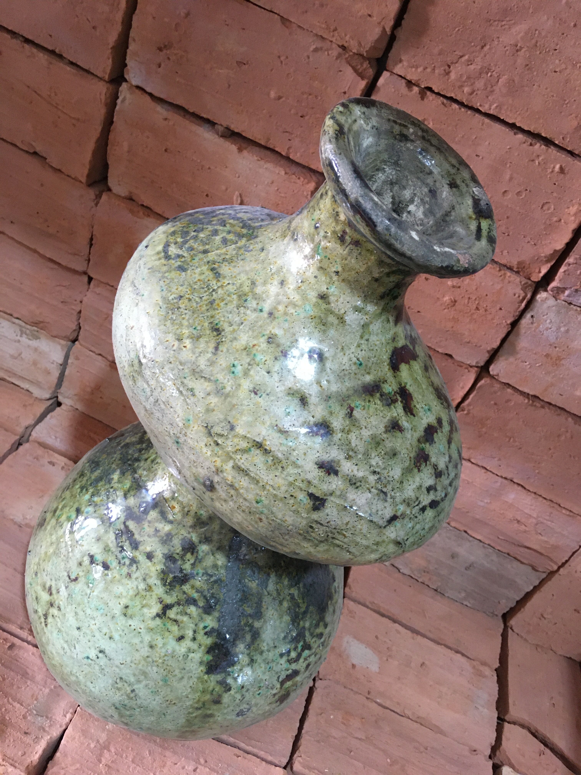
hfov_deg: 48.2
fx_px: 649
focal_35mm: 29
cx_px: 290
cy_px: 388
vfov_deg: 61.7
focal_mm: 4.15
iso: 250
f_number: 2.2
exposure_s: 1/33
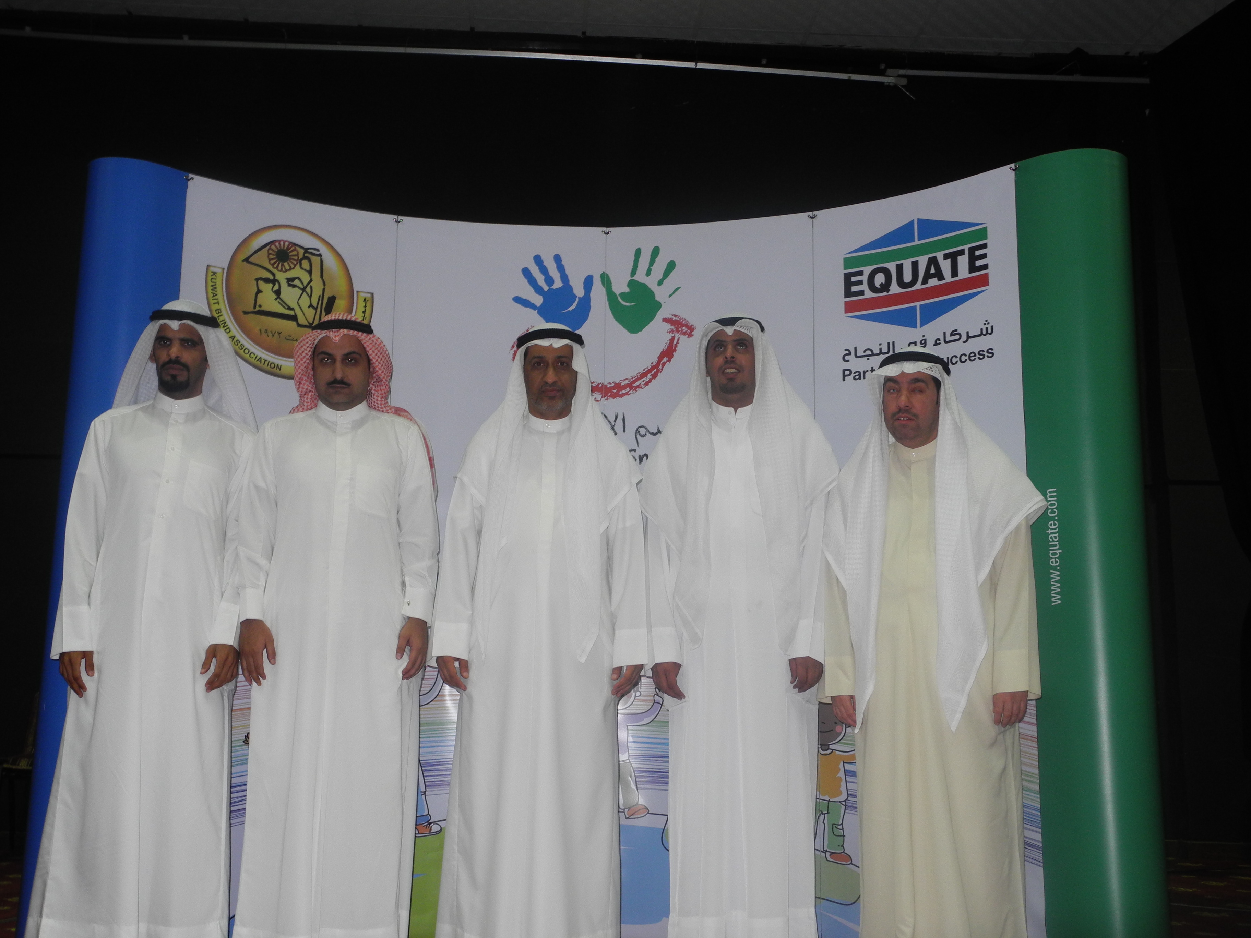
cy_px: 469
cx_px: 626
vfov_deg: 35.1
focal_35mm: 41
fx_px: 1482
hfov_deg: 45.8
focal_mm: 8.8
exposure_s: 1/30
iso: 200
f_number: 3.5
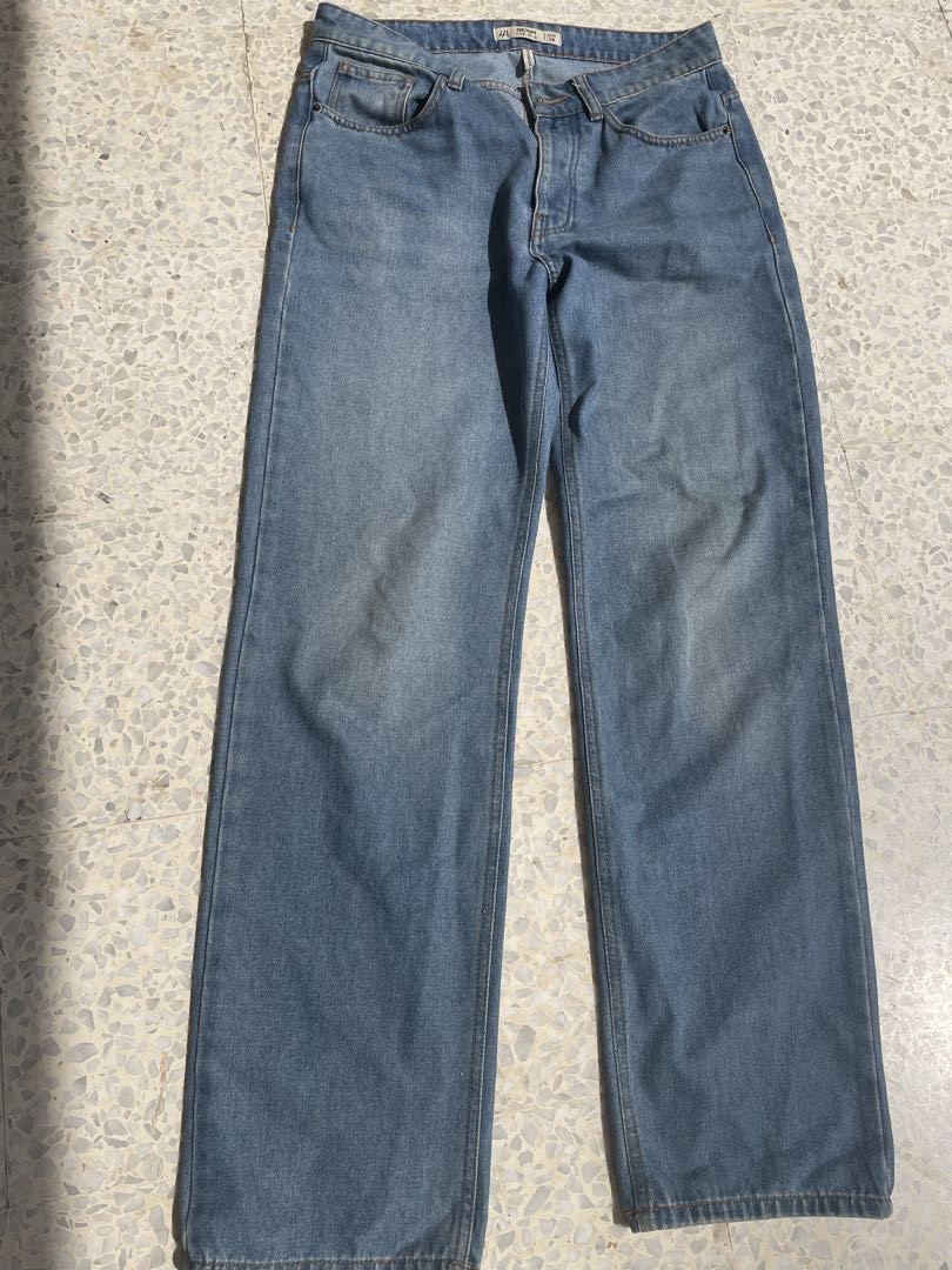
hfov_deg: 53.1
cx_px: 476
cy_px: 635
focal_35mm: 26
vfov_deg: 67.3
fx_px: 953
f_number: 1.6
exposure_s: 1/8403
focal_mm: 4.2
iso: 32
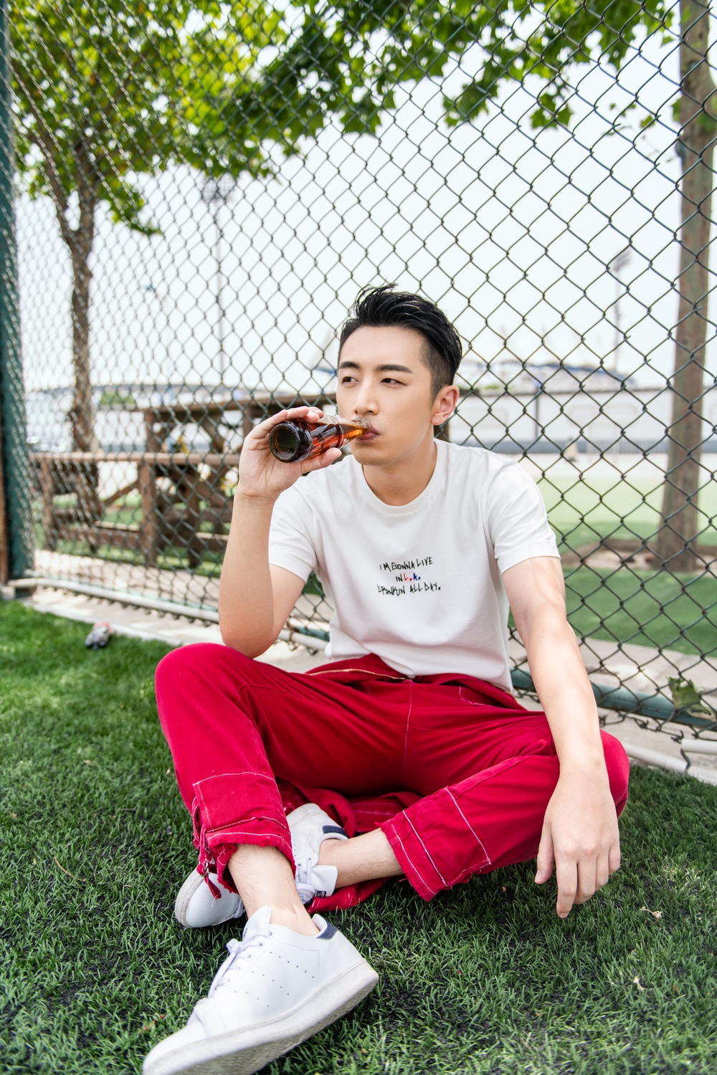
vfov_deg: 67.4
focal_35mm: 27
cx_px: 358
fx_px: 807
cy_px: 538
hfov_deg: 47.9
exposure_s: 1/1250
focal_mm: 27
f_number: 2.8
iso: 160
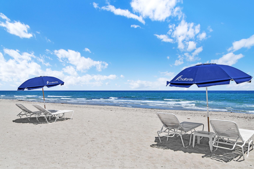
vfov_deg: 46.4
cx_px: 127
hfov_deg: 65.5
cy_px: 84
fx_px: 198
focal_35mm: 28
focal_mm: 28
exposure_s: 1/8000
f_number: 2.8
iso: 200
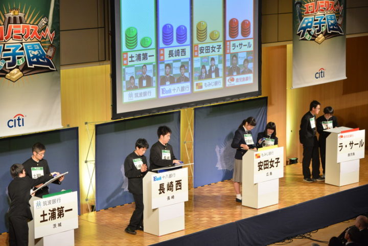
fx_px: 1002
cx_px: 184
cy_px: 123
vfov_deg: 14.0
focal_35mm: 98
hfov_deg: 20.8
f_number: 5.6
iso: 1600
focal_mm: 98
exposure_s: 1/100
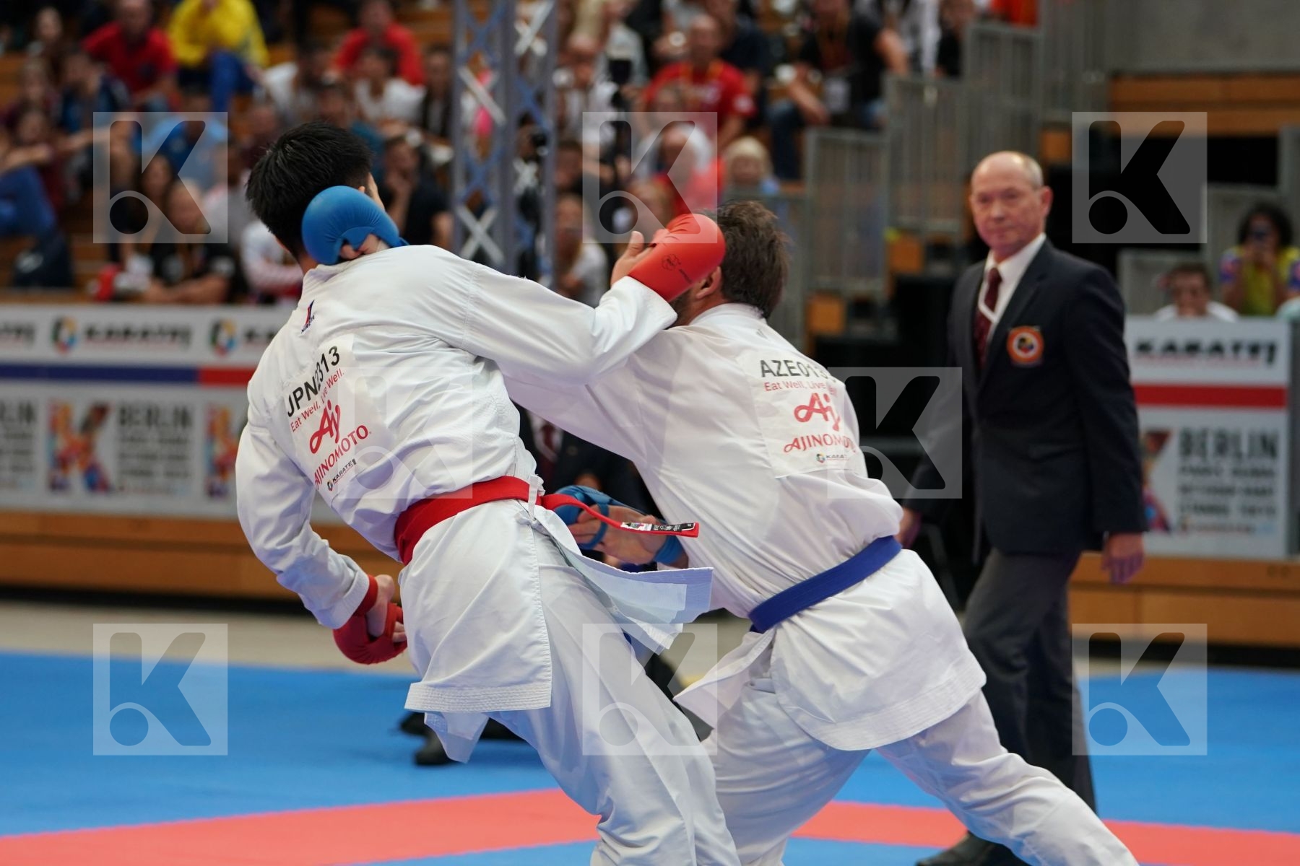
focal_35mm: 139
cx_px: 650
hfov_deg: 14.8
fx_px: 5019
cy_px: 433
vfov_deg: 9.9
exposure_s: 1/800
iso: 1250
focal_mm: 93
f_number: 2.8
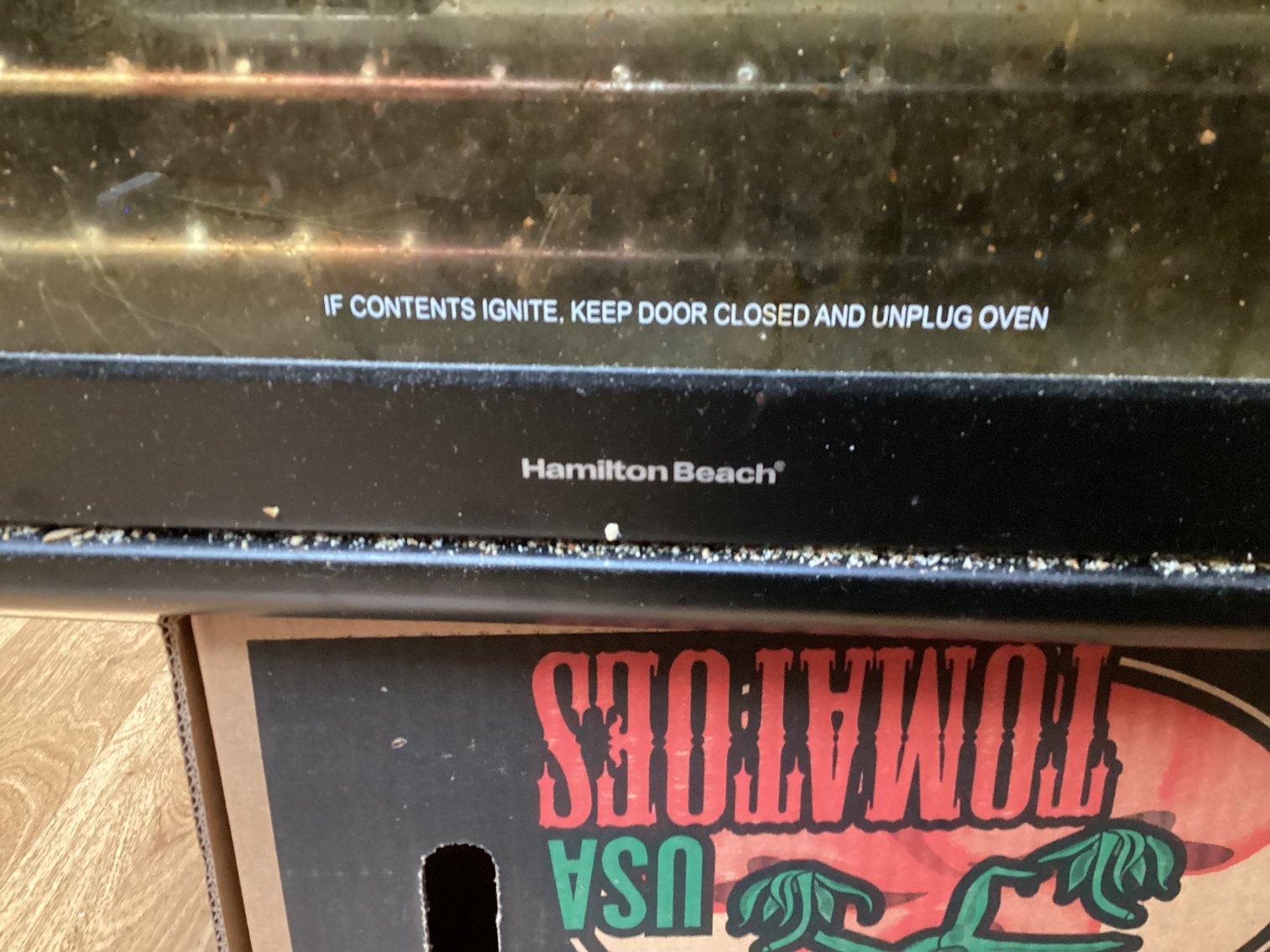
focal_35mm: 31
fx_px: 1137
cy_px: 476
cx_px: 635
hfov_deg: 58.3
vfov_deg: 45.4
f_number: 2.4
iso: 640
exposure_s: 1/20
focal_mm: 3.3
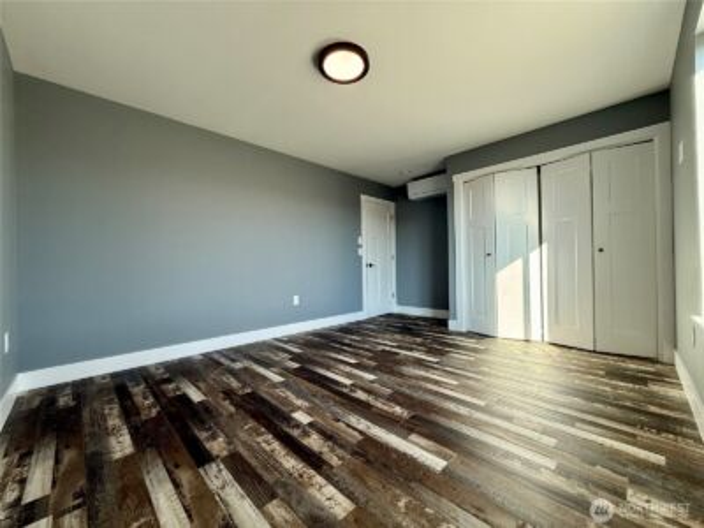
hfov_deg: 102.1
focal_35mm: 14
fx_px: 285
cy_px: 264
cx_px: 352
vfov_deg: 85.7
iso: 125
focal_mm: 2.22
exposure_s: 1/120
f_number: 2.2
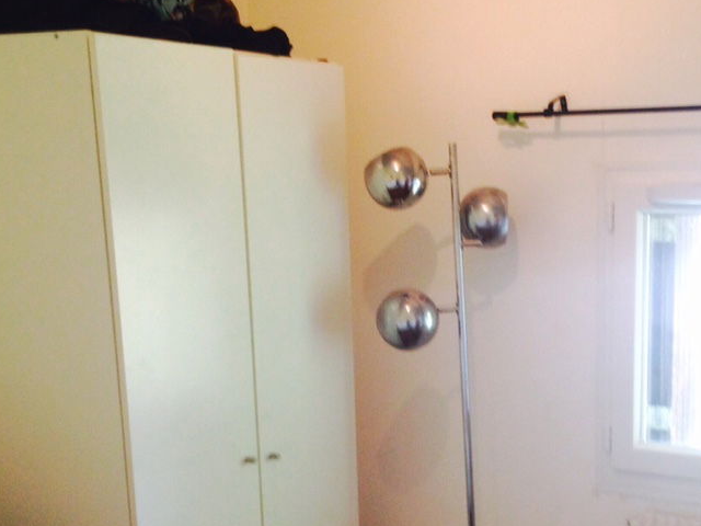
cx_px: 520
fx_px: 1337
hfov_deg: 29.0
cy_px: 459
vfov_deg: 21.8
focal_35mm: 66
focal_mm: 4.12
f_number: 2.4
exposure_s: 1/24
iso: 50
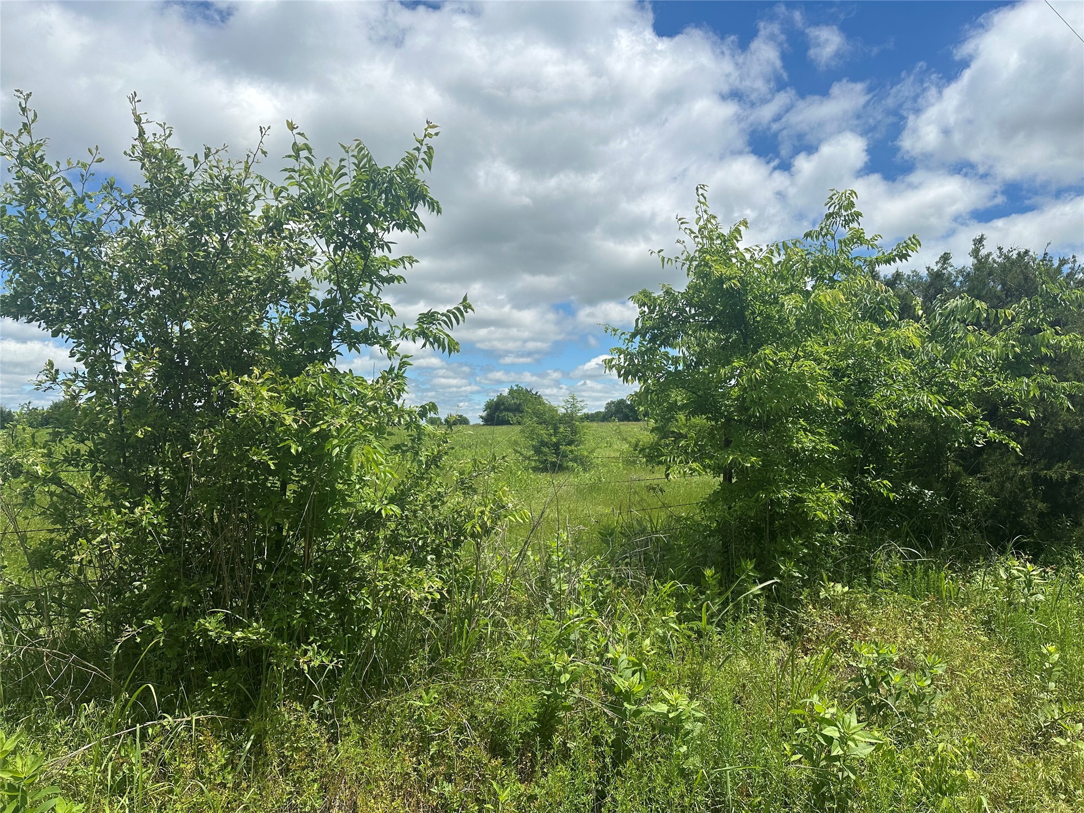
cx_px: 542
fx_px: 752
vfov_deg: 56.8
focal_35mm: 24
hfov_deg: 71.6
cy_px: 406
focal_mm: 6.86
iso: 80
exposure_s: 1/7576
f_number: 1.78
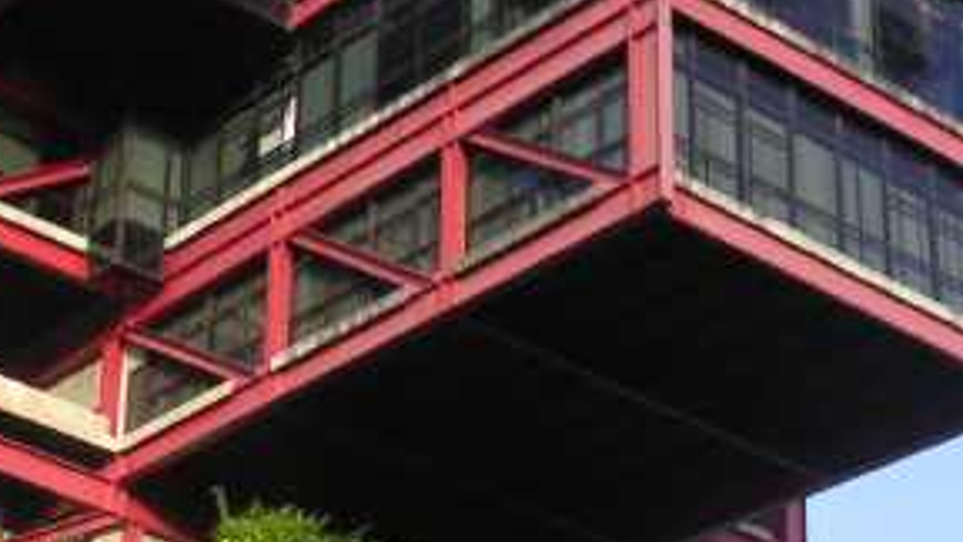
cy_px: 335
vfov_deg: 10.5
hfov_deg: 18.2
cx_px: 3
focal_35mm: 115
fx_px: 2937
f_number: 2.8
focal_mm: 6
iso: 50
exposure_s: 1/350
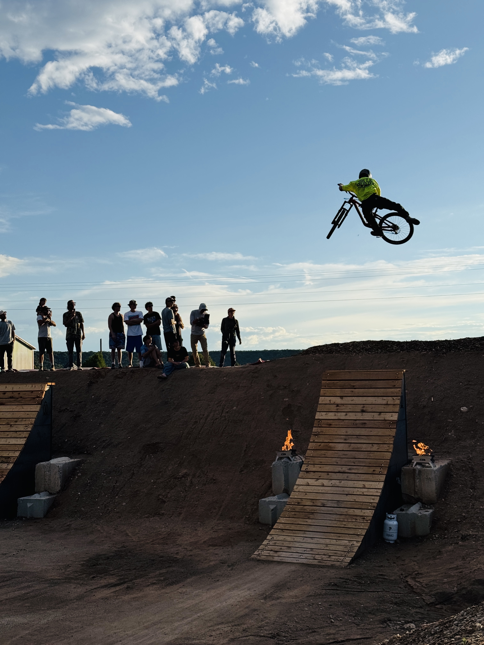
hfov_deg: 30.3
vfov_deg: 39.7
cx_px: 242
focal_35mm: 48
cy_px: 322
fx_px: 895
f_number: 1.78
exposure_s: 1/5848
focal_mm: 6.76
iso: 64
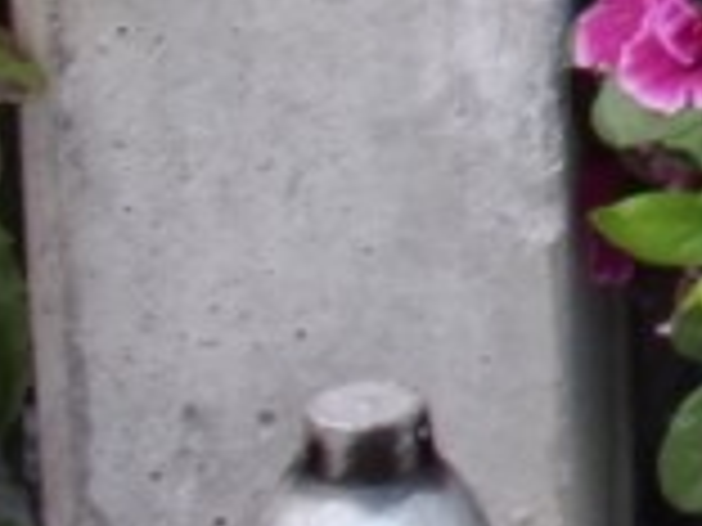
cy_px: -441
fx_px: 4401
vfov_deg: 6.7
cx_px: 2074
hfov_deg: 7.9
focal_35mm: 217
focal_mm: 5.9
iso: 80
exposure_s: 1/70
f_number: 3.7
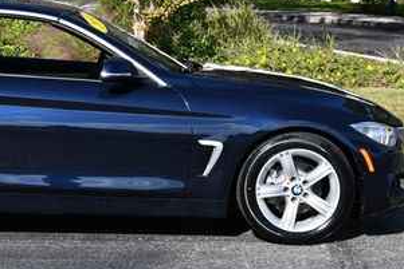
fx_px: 1291
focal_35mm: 115
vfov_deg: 11.8
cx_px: 20
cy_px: 12
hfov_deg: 17.5
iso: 100
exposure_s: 1/250
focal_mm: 27
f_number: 8
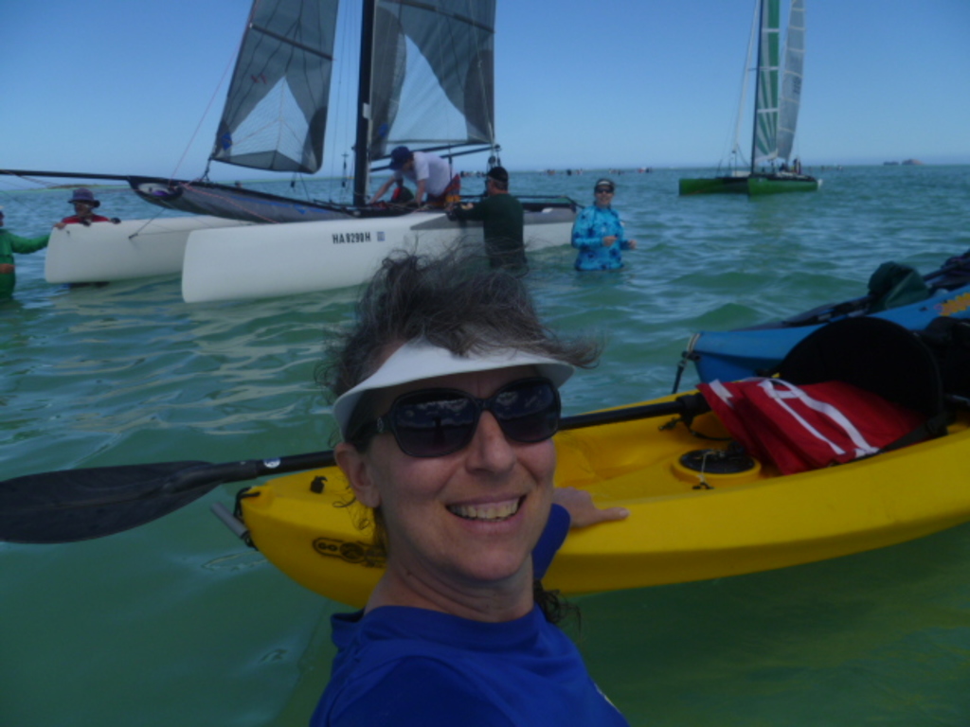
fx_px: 785
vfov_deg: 49.7
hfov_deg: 63.4
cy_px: 364
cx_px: 485
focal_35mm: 28
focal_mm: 5
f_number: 3.3
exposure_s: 1/1300
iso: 80
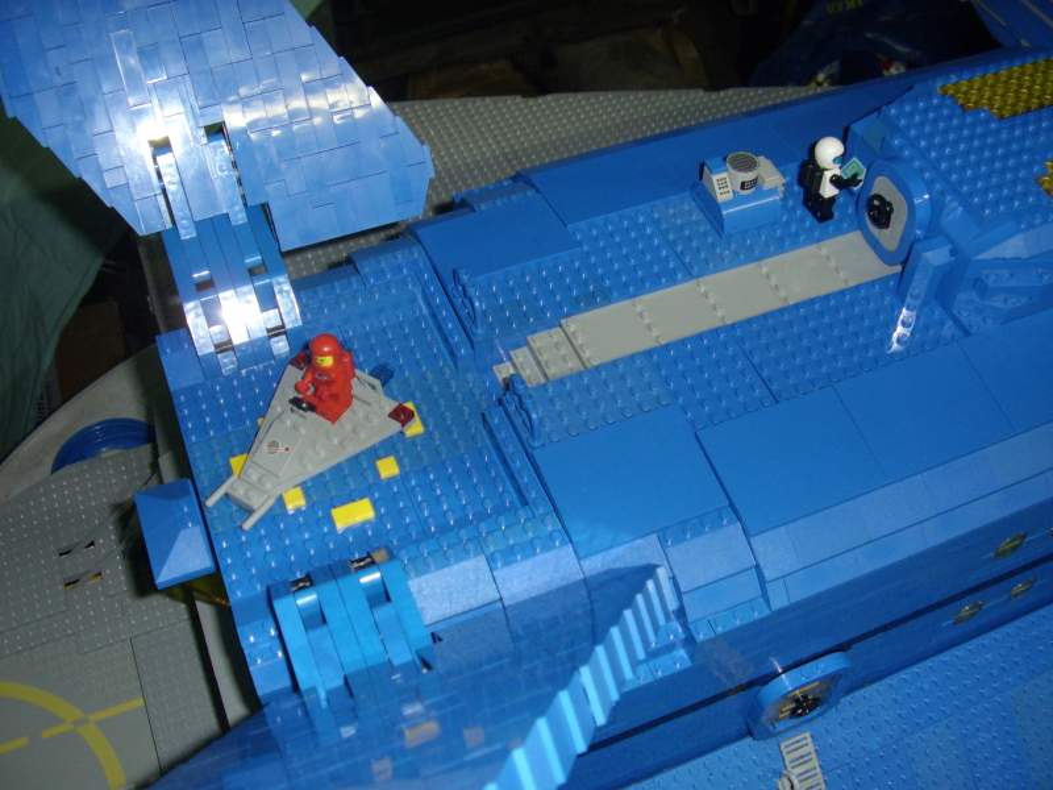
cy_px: 395
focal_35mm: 30
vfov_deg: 46.8
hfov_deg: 60.0
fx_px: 913
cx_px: 526
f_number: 2.9
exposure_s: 1/30
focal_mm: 5.8
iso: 141
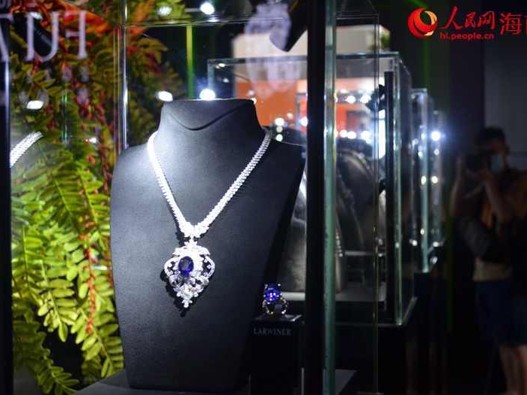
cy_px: 199
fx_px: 876
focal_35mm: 58
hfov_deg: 33.5
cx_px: 257
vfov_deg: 25.4
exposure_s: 1/30
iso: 640
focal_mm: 35
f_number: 5
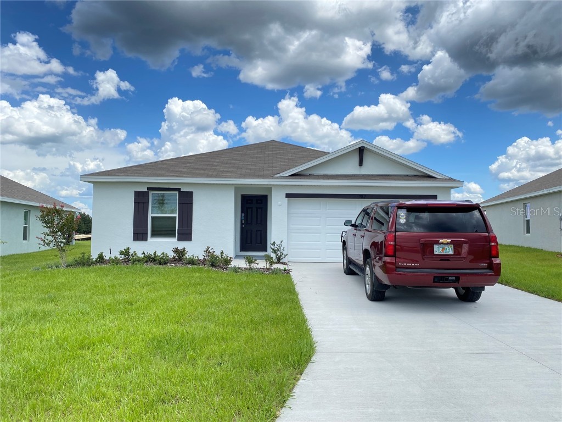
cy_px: 211
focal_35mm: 26
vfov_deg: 53.1
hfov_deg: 67.3
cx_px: 281
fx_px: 422
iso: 32
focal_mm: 4.25
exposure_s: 1/1504
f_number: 1.8
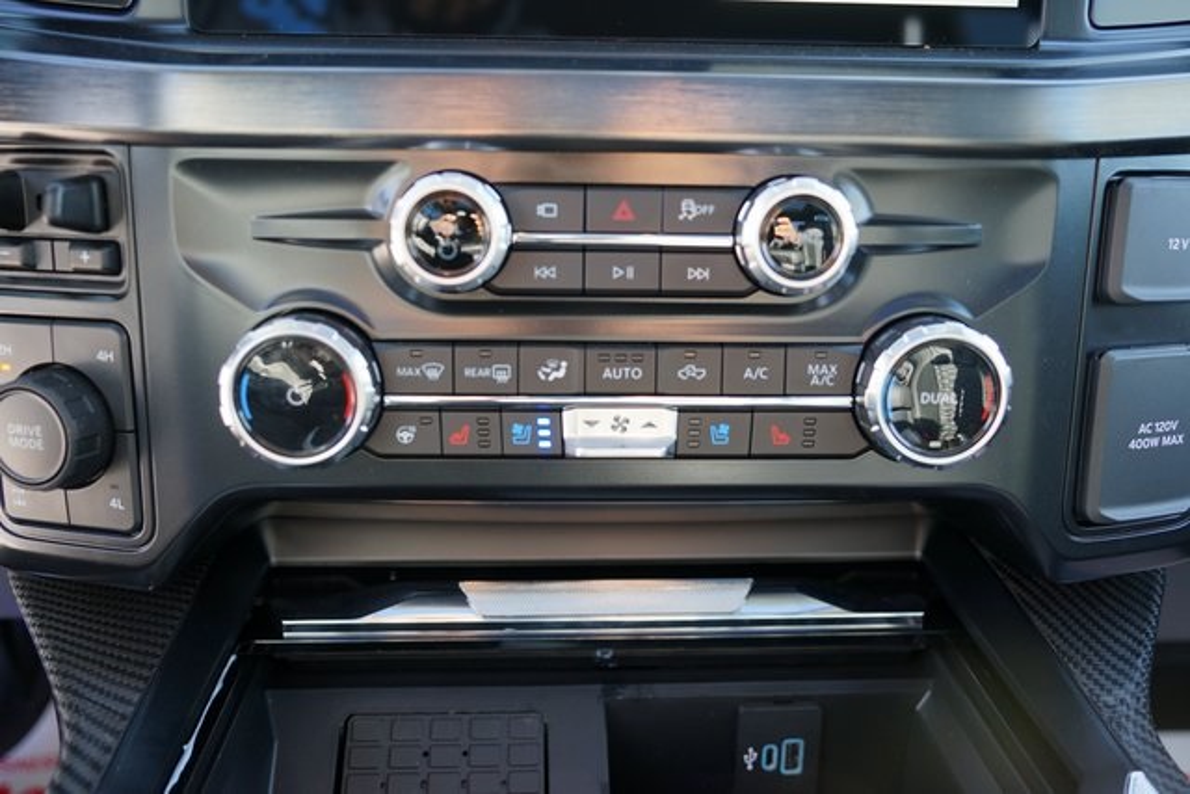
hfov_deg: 61.9
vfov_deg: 43.6
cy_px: 397
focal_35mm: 30
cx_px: 595
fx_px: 992
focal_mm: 30
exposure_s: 1/60
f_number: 4
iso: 320
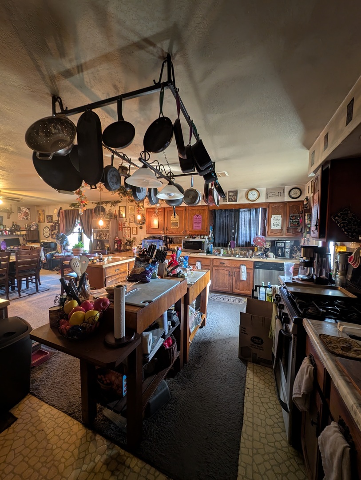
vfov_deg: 110.5
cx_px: 180
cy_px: 240
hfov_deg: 94.6
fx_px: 166
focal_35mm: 12
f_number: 1.95
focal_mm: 2.23
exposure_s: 1/24
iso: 219
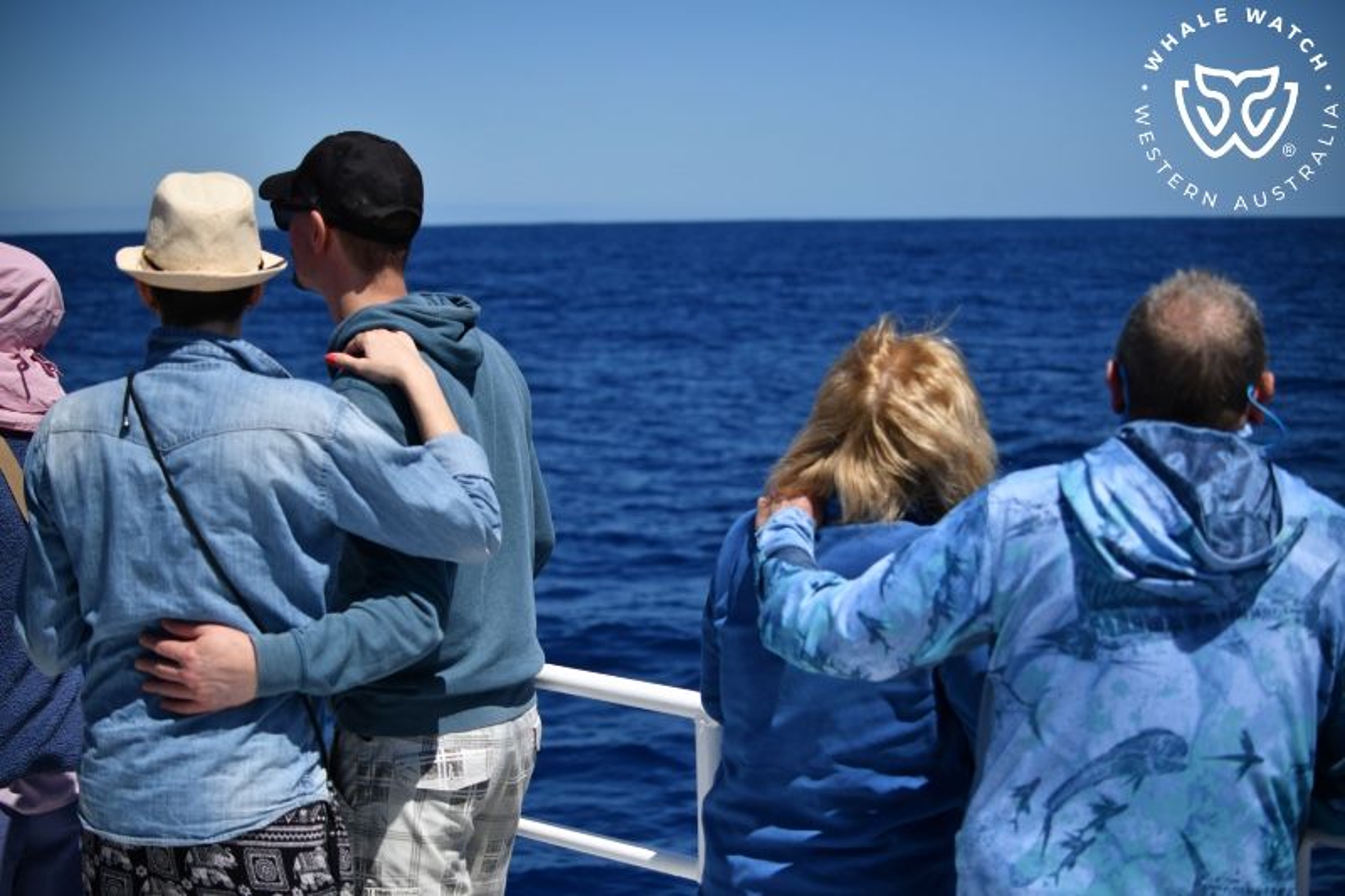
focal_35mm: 60
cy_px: 448
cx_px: 672
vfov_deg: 22.6
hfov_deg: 33.4
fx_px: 2241
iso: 400
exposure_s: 1/8000
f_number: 4.5
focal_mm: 60
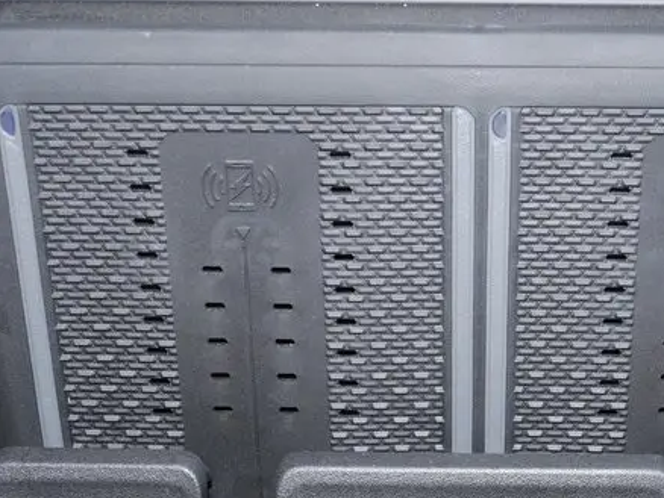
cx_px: 482
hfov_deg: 26.4
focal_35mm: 73
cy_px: 313
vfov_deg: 20.1
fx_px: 1401
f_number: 5.3
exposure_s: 1/60
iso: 400
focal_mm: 25
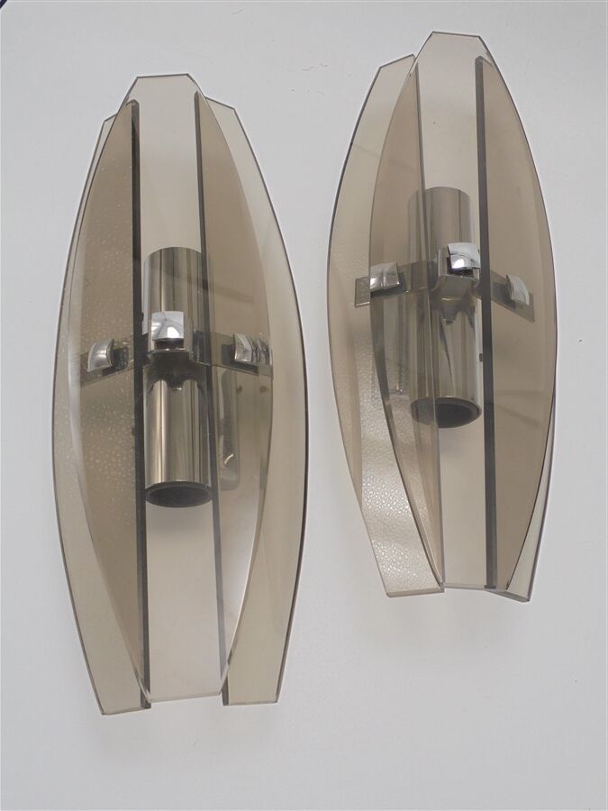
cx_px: 304
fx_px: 796
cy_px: 406
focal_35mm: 34
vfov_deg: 54.0
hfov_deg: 41.8
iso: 100
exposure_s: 1/40
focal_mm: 6.1
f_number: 4
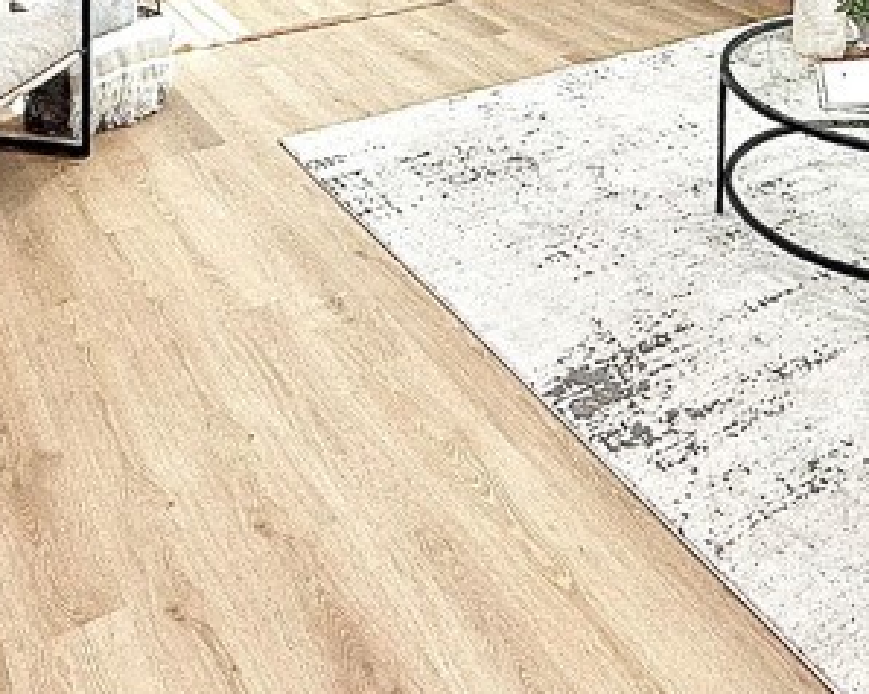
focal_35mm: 47
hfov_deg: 39.4
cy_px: -297
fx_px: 1208
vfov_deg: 25.5
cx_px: 519
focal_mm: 2.22
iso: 64
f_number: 2.2
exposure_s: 1/120
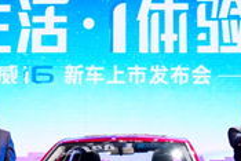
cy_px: 67
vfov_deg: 11.8
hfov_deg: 17.6
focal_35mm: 116
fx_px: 777
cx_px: 98
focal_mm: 29
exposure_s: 1/125
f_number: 5.6
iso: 1600
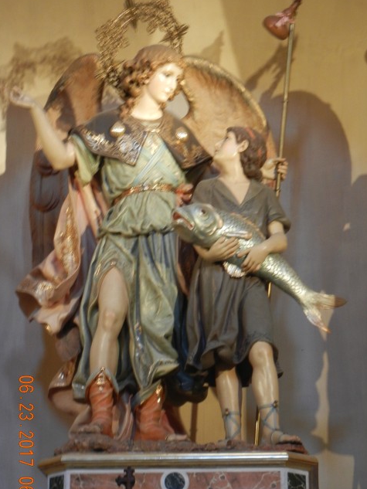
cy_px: 261
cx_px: 202
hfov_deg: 13.7
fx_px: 1526
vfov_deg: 18.2
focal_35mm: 108
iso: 400
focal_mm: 16
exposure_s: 1/5.9
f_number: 4.4
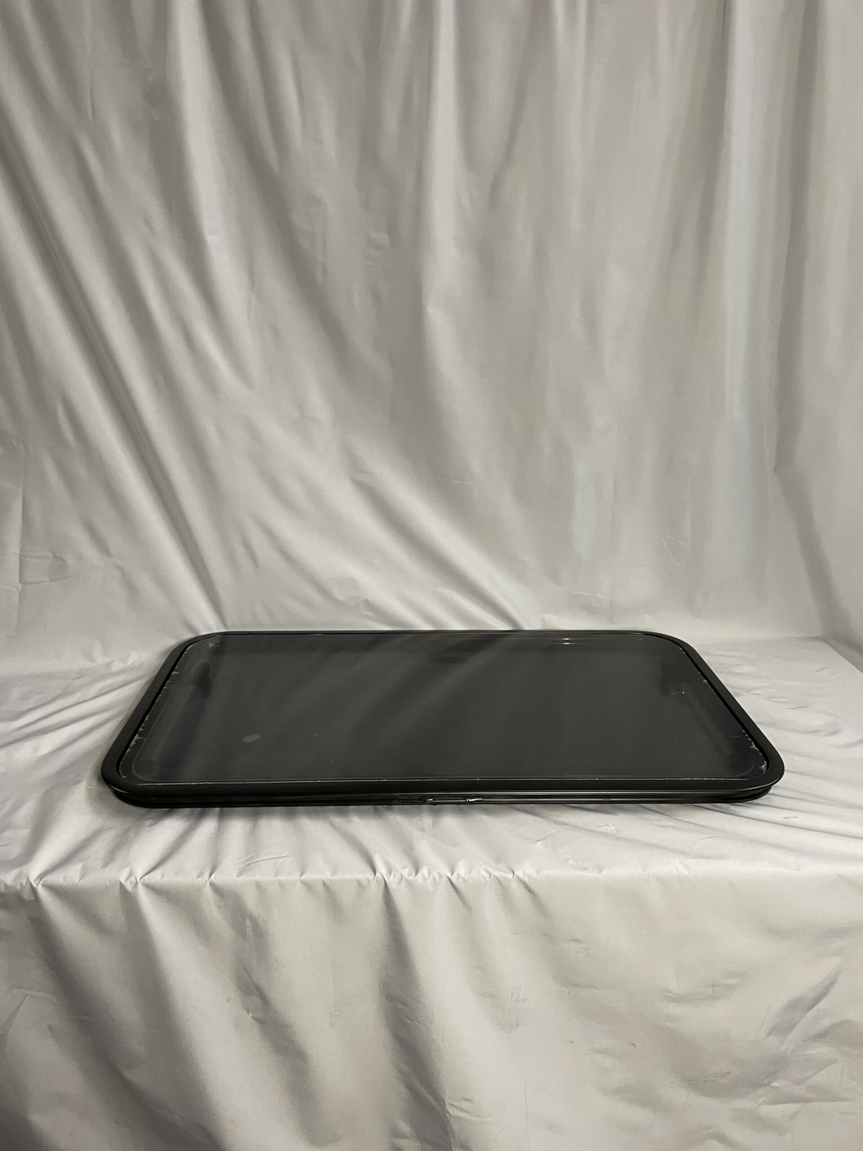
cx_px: 432
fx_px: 864
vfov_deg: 67.3
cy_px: 576
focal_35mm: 26
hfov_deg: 53.1
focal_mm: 4.2
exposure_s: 1/50
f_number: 1.6
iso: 160
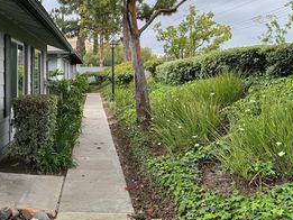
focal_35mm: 46
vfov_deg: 31.1
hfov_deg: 38.4
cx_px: 29
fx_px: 390
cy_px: 60
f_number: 1.78
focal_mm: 6.76
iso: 80
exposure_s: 1/842
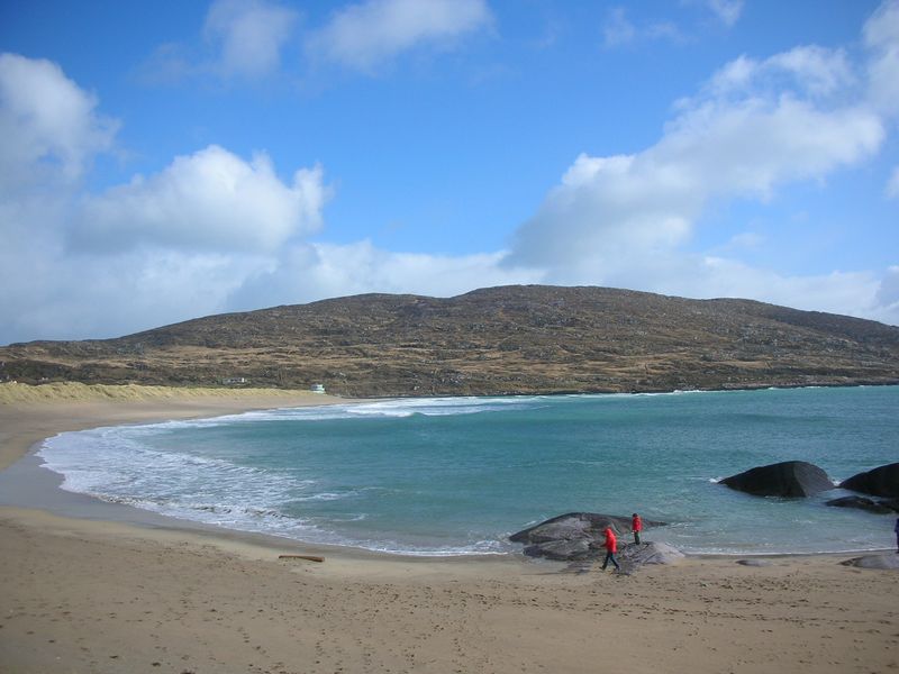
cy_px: 337
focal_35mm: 35
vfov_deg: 40.7
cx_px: 450
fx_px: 909
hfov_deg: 52.6
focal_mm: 5.8
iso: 50
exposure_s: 1/107
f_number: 8.5
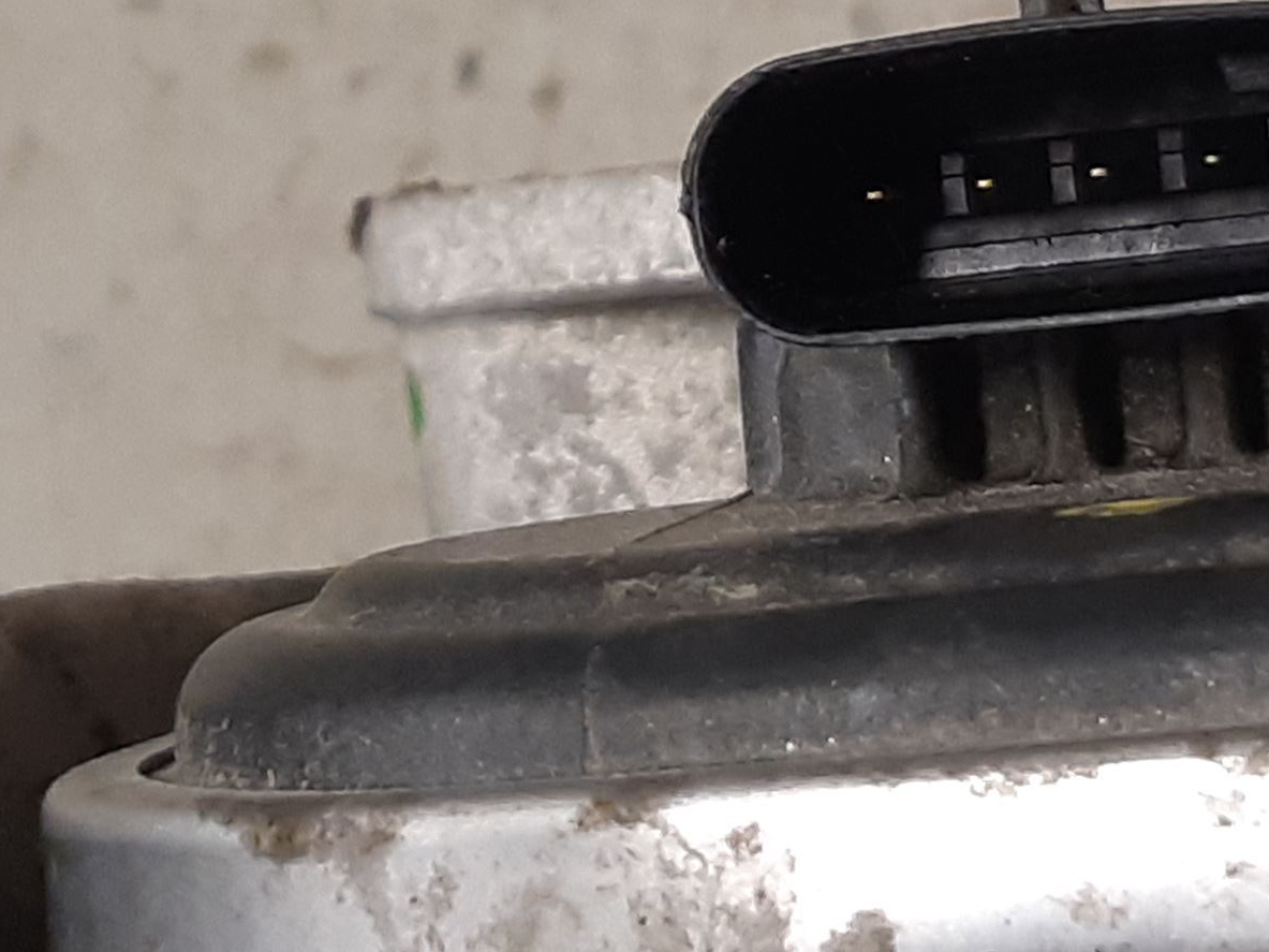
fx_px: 1650
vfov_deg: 31.8
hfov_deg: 41.7
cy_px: 282
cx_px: 812
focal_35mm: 45
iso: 160
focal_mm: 3.93
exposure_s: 1/50
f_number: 1.7
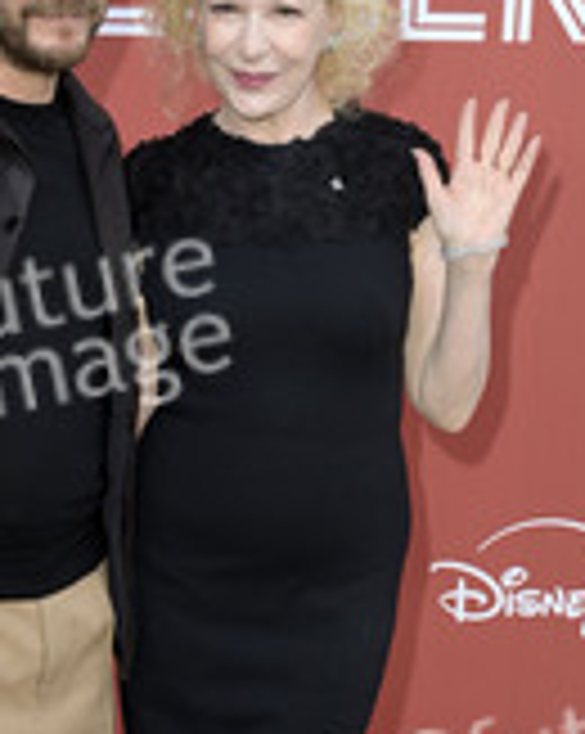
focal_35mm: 92
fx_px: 1995
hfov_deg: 16.6
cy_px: 572
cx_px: 130
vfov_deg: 20.6
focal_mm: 40
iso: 640
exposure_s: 1/250
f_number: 5.6
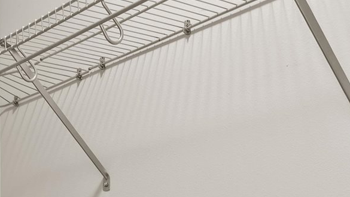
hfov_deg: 27.0
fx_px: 715
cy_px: 297
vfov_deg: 14.6
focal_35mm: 77
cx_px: 70
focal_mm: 14
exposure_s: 1.6
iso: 100
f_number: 8
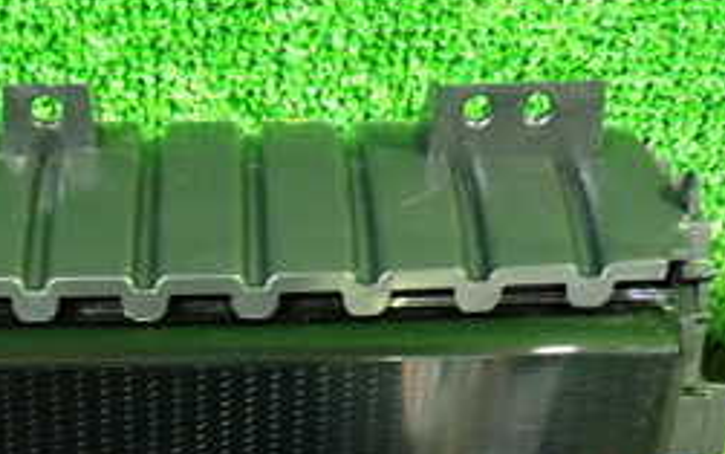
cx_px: 113
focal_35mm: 76
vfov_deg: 16.4
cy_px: 564
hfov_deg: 26.5
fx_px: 1502
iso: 800
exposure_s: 1/10
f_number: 2.3
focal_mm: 5.4
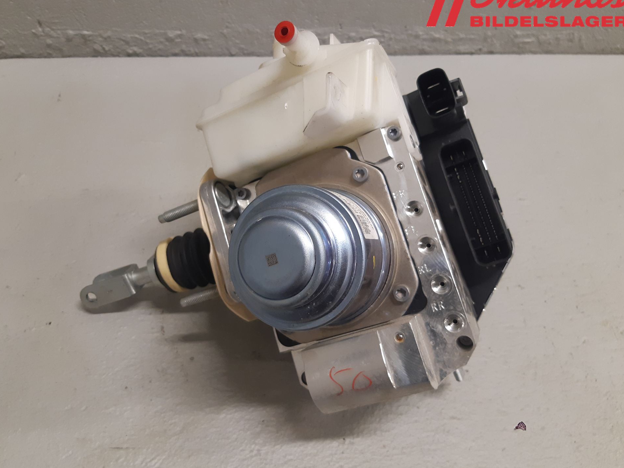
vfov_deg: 49.7
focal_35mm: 28
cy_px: 223
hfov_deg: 63.4
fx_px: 505
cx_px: 292
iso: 125
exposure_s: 1/50
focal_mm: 3.93
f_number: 1.7
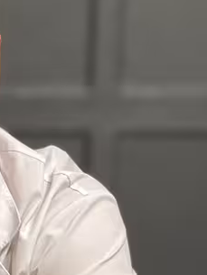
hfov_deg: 15.4
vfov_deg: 20.5
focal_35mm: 88
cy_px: 345
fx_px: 701
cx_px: -115
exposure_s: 1/50
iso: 125
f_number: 1.8
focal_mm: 3.99
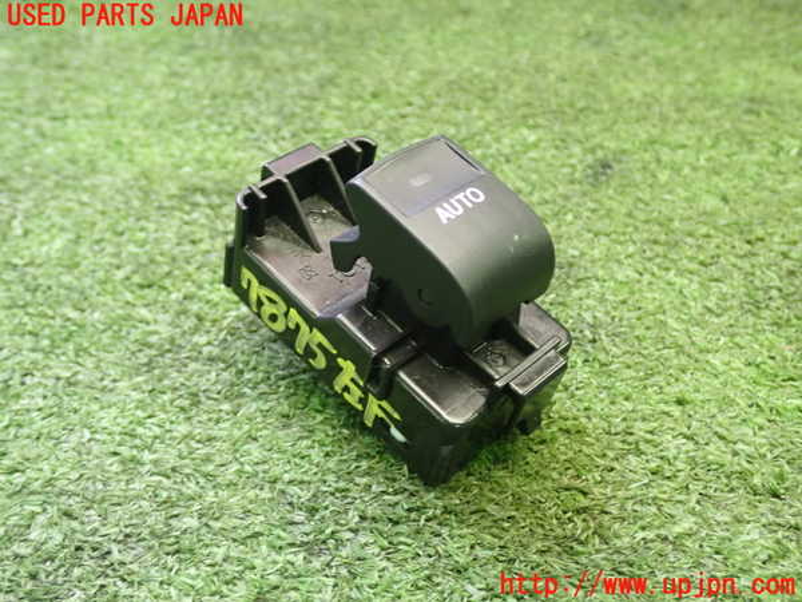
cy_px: 301
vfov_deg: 35.1
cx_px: 401
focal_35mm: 41
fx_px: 950
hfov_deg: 45.8
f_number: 2.8
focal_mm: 7.31
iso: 800
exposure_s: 1/40
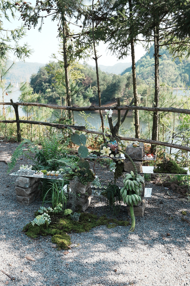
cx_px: 95
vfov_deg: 53.1
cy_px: 143
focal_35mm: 36
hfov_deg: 36.9
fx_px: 285
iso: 100
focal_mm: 24
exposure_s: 1/500
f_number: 2.8
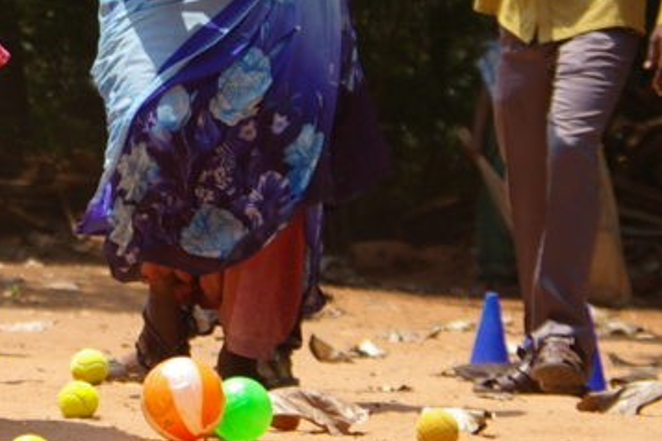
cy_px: -141
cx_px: -182
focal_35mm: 444
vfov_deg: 3.1
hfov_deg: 4.6
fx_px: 8164
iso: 200
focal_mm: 88
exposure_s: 1/350
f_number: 6.7
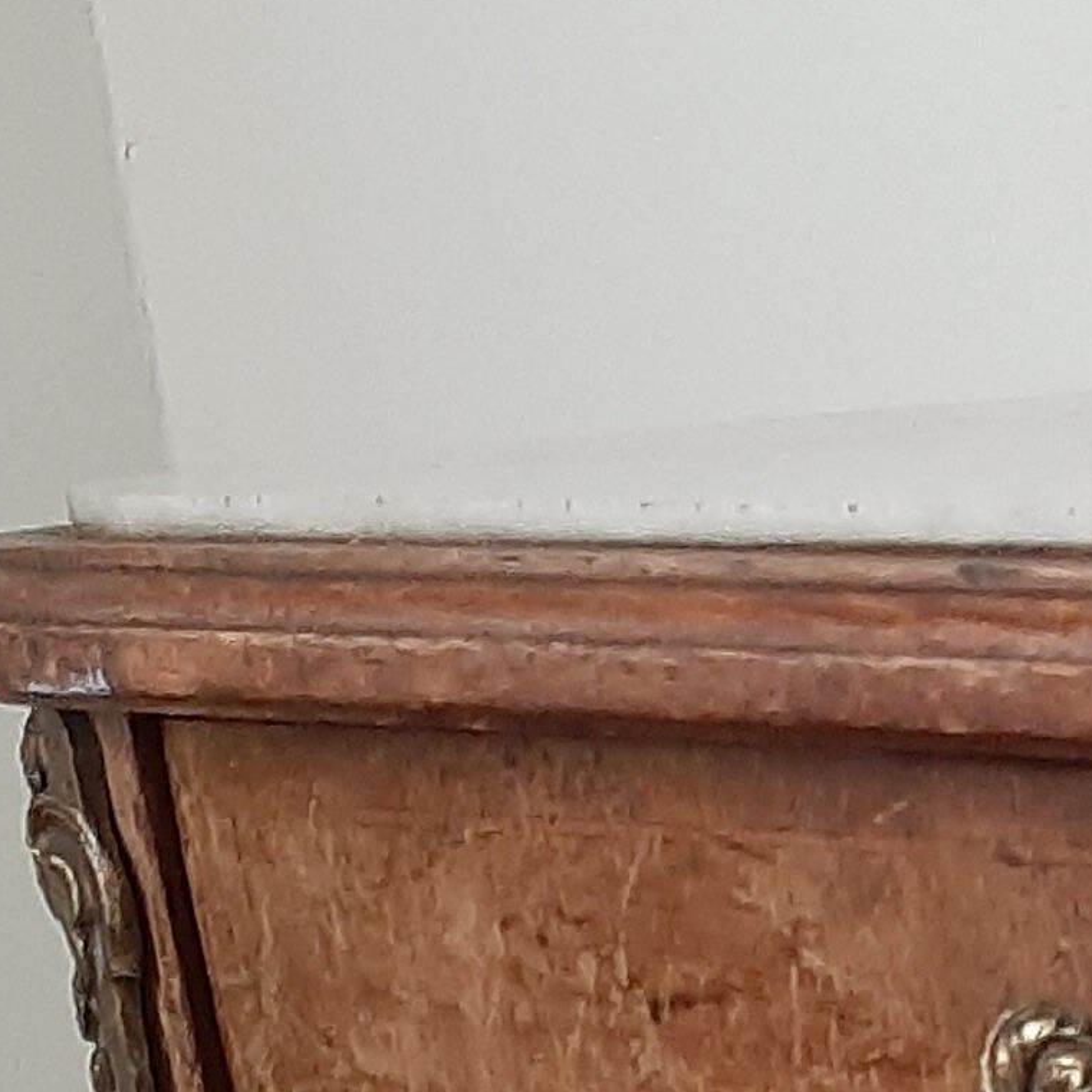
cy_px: 2220
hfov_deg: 12.8
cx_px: 2066
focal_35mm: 122
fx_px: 4354
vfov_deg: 12.5
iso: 200
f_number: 1.7
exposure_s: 1/33
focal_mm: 3.93
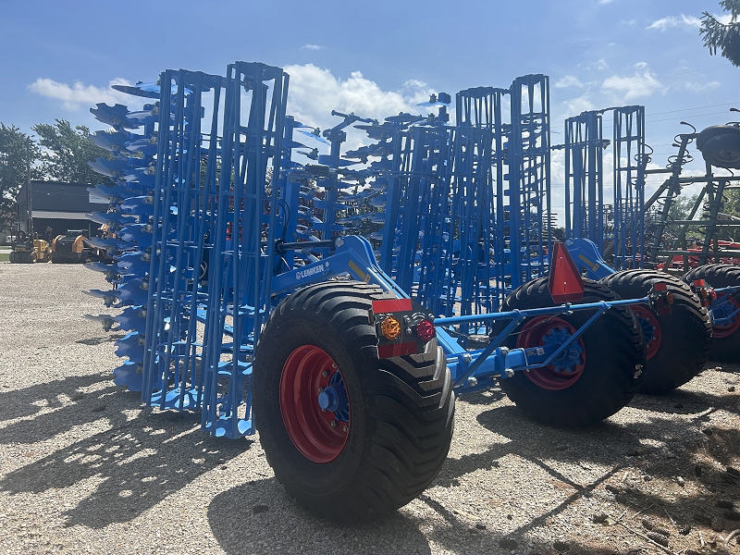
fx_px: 556
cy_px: 278
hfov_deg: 67.3
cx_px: 370
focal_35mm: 26
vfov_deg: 53.1
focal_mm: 5.7
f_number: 1.5
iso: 50
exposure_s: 1/3356
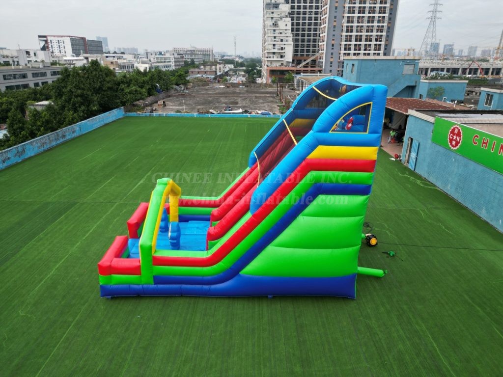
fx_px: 349
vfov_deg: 56.8
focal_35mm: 24
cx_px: 252
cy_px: 188
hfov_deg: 71.6
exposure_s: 1/3000
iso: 150
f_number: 1.7
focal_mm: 6.72
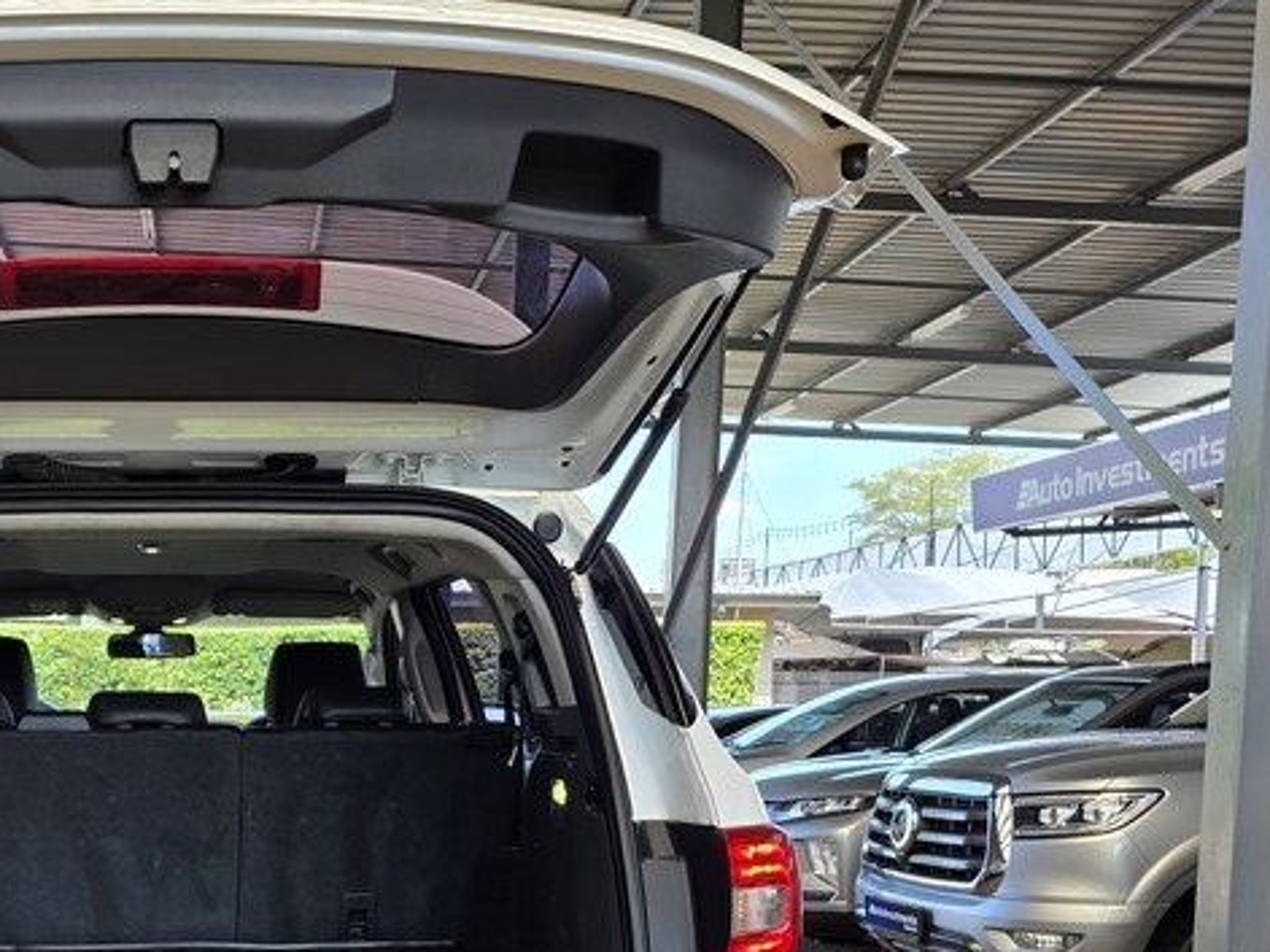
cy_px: 879
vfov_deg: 27.9
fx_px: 1834
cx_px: 189
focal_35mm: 50
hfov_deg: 36.4
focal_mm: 6.25
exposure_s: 1/100
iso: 12
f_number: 1.7
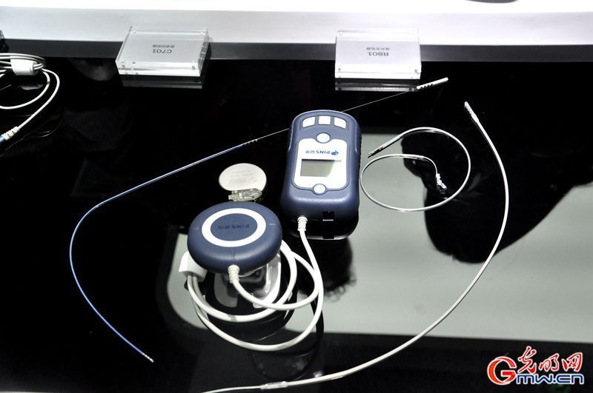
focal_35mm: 39
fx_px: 642
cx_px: 296
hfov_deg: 49.6
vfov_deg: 34.1
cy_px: 196
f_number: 4
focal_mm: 26
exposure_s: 1/200
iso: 2500
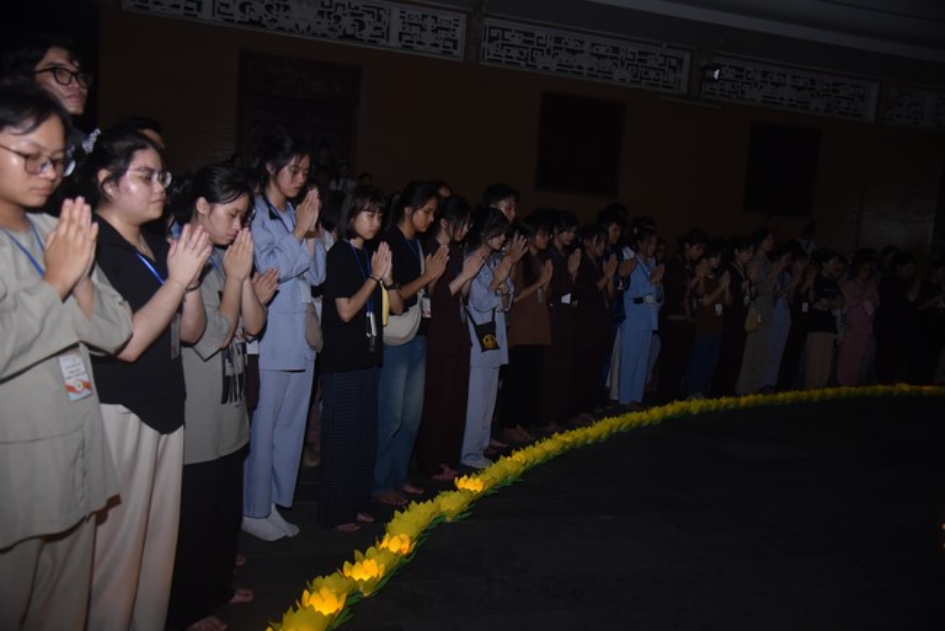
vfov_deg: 43.6
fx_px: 788
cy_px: 316
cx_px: 472
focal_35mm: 30
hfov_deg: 61.9
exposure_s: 1/160
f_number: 4.5
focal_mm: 30
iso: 2500
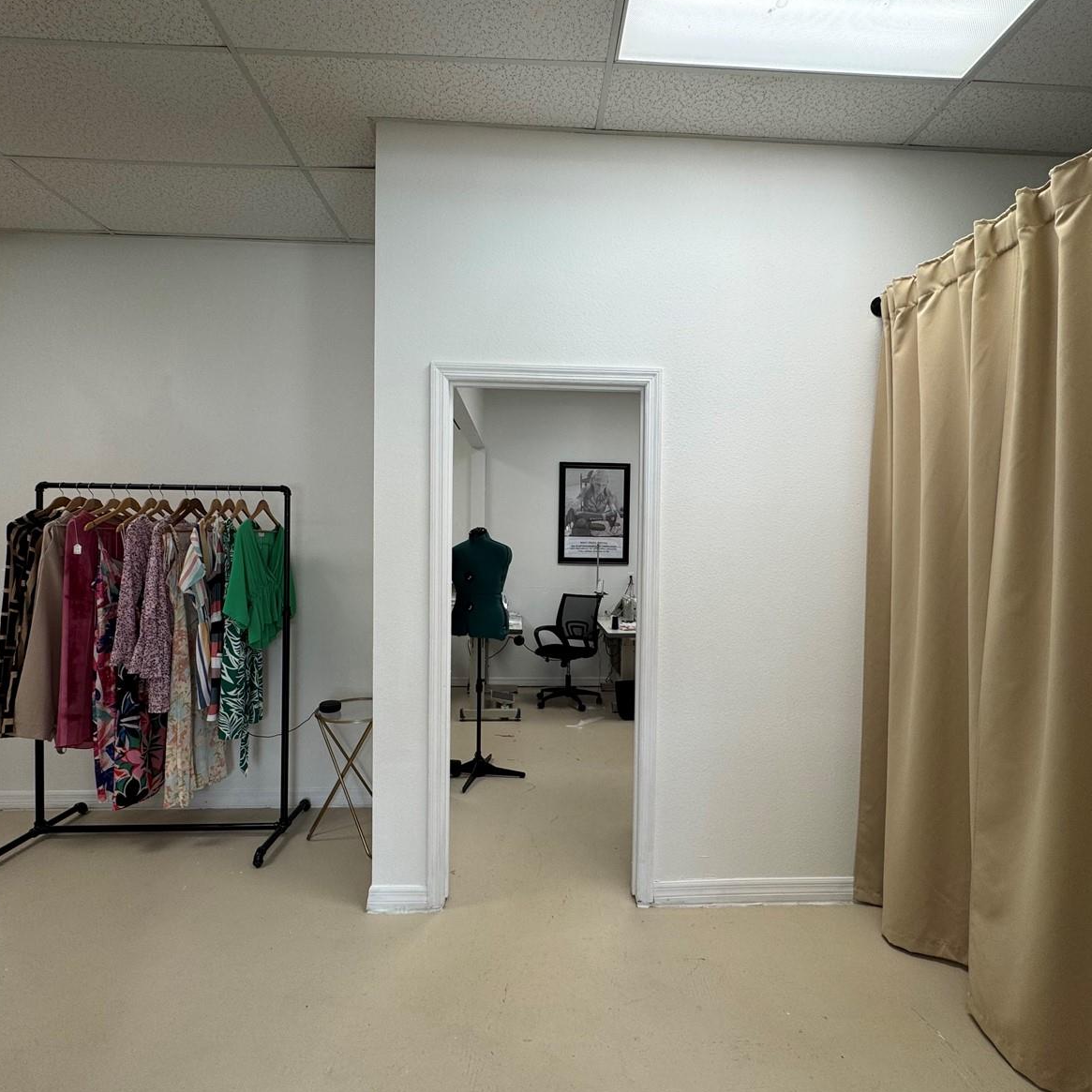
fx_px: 607
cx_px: 560
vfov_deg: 84.0
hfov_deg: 84.0
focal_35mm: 17
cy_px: 556
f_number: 2.2
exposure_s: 1/120
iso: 80
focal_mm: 2.22
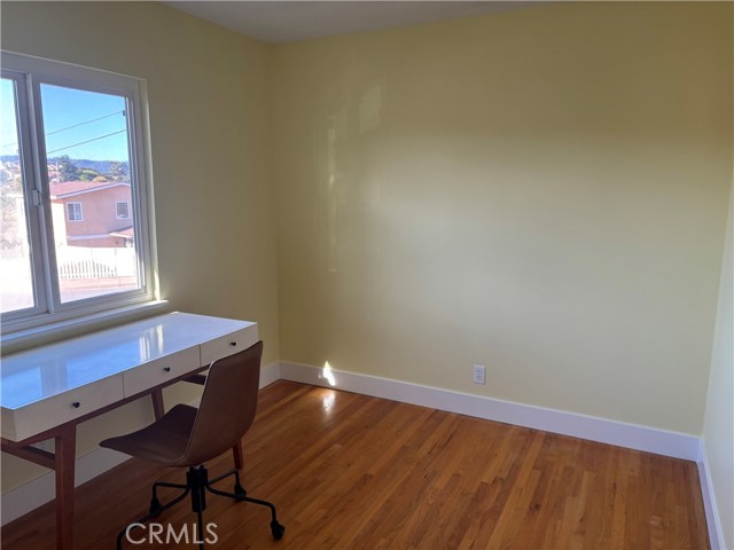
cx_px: 367
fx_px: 551
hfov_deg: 67.3
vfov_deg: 53.1
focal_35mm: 26
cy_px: 275
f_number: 1.6
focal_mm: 5.96
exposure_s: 1/120
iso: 80
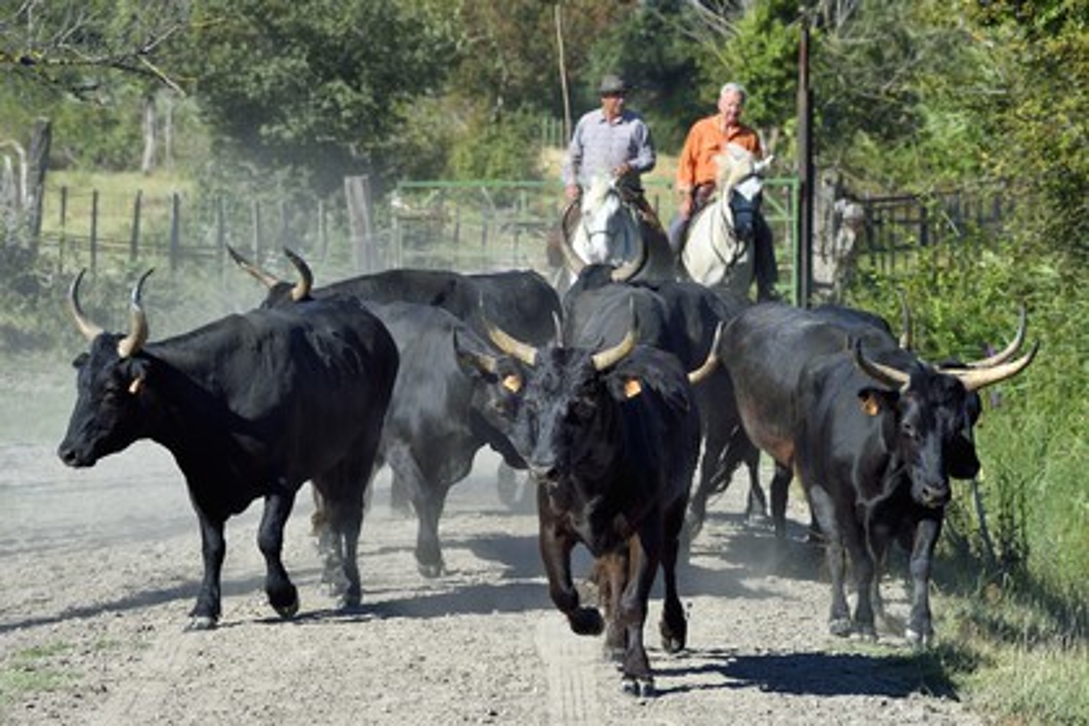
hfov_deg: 10.3
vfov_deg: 6.9
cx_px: 544
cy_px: 363
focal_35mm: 200
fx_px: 6050
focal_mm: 200
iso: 400
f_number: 10
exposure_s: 1/500
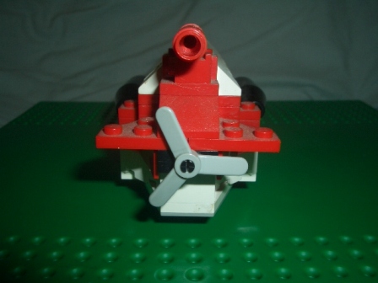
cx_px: 189
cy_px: 142
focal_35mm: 35
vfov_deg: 40.7
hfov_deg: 52.6
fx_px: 382
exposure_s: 1/60
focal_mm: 5.8
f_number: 4.3
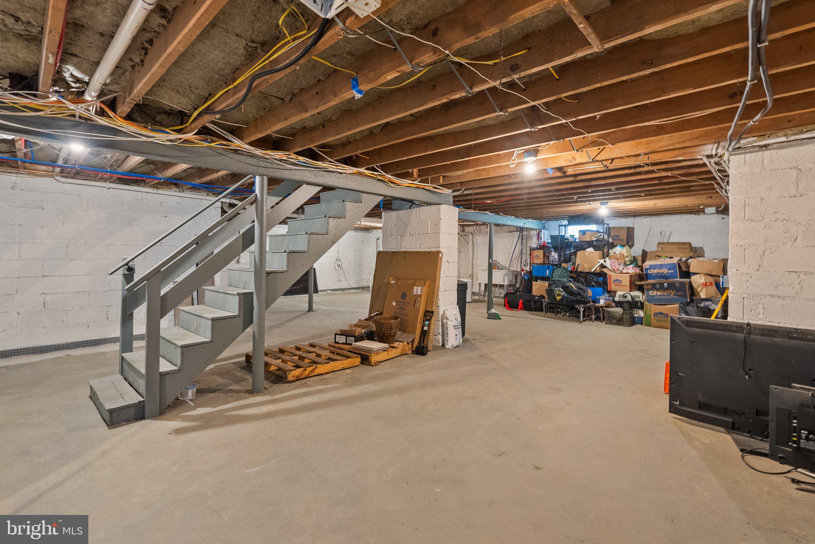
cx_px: 408
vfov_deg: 73.8
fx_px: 362
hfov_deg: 96.7
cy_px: 272
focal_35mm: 16
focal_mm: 16
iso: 2000
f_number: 8
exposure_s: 1/3
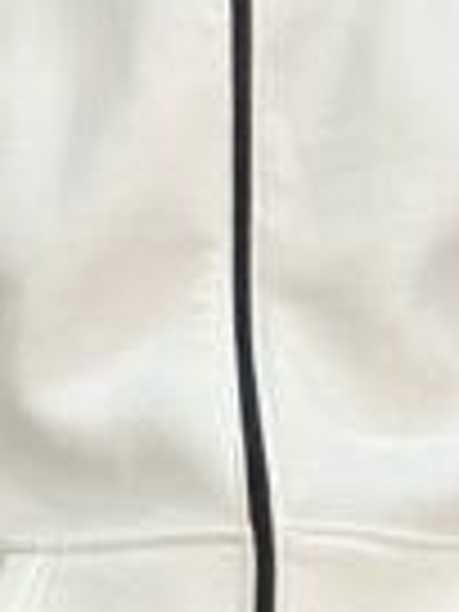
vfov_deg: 5.8
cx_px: 252
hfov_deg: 4.4
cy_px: 9
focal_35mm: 340
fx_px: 6011
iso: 50
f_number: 2.8
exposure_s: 1/121
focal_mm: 9
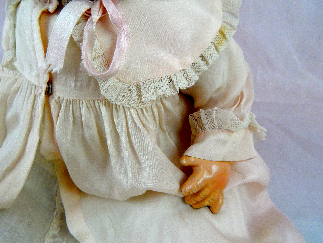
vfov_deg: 53.1
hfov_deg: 67.3
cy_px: 124
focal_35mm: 26
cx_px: 161
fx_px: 243
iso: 400
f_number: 3.1
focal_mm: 4.5
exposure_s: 1/125
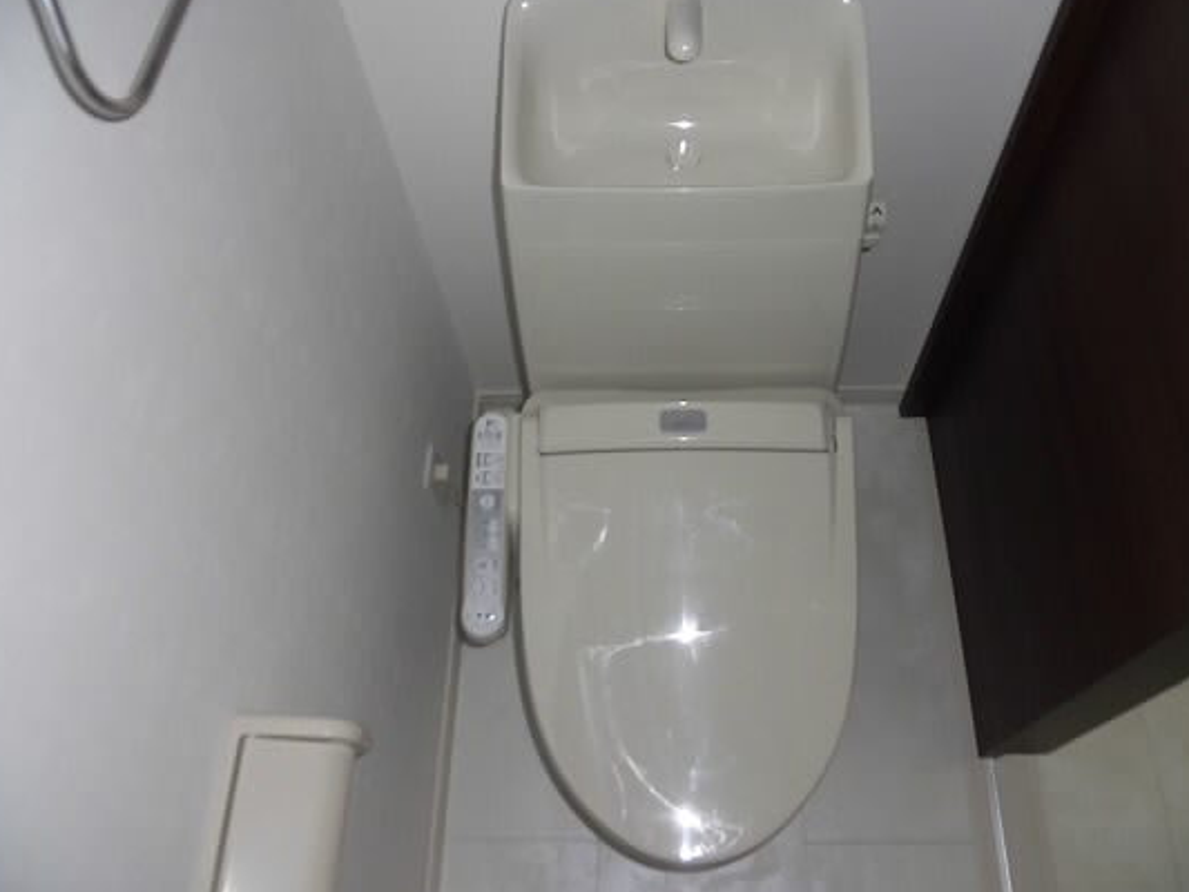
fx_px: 928
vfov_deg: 51.3
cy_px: 401
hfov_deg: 65.2
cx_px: 638
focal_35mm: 27
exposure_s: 1/15
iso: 100
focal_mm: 4.3
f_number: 3.1
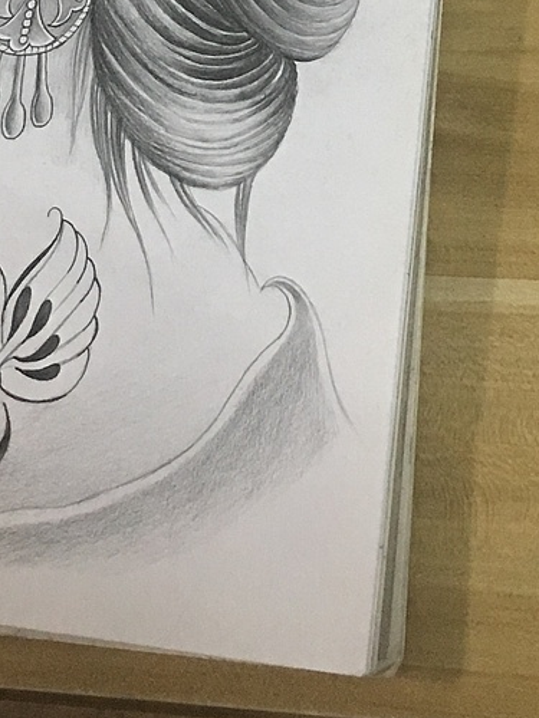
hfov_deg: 14.9
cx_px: 195
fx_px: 2055
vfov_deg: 18.6
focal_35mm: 99
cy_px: -189
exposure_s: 1/10
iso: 100
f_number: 2.2
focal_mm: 4.15
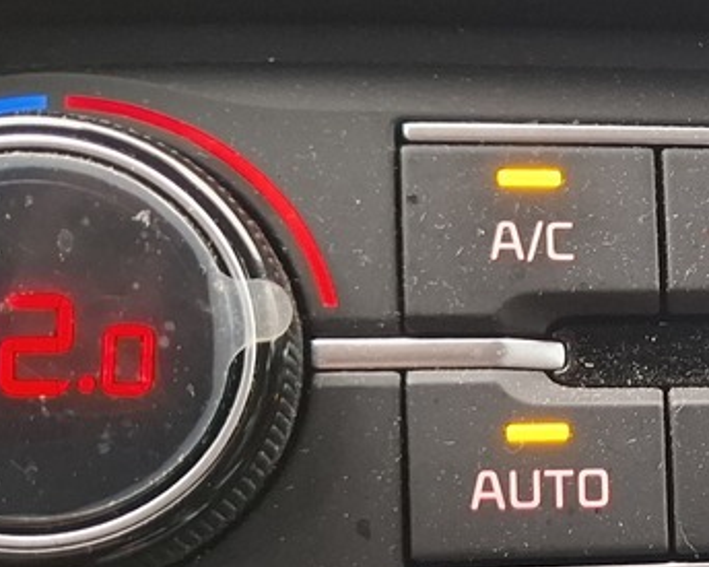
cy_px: 518
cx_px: 1107
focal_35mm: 94
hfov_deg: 17.9
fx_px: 1972
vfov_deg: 16.1
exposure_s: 1/25
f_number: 1.8
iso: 500
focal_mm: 5.54
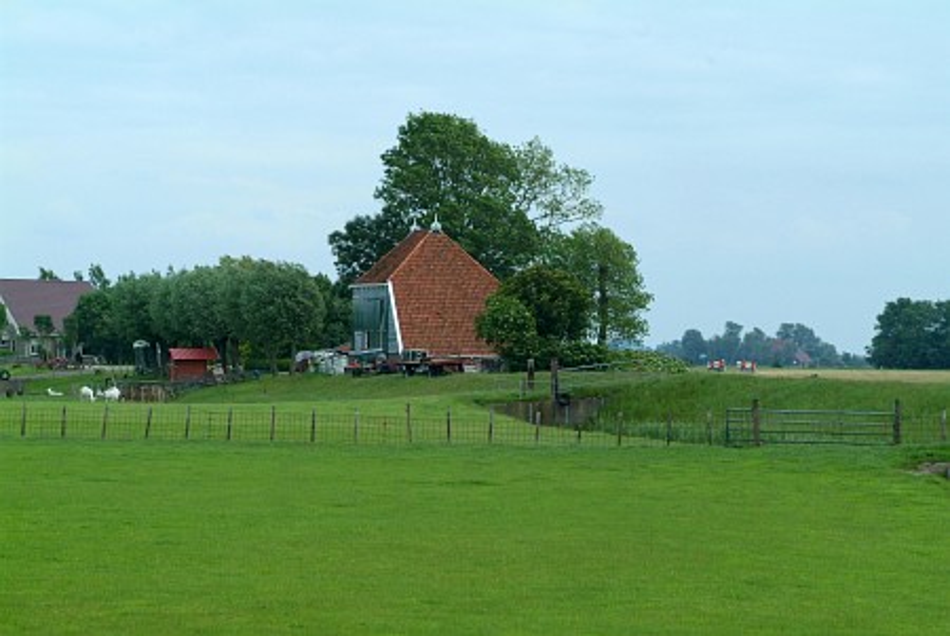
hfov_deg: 15.2
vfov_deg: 10.2
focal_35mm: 135
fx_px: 3566
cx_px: 475
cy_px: 318
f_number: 5.6
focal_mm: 90
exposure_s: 1/1000
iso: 400
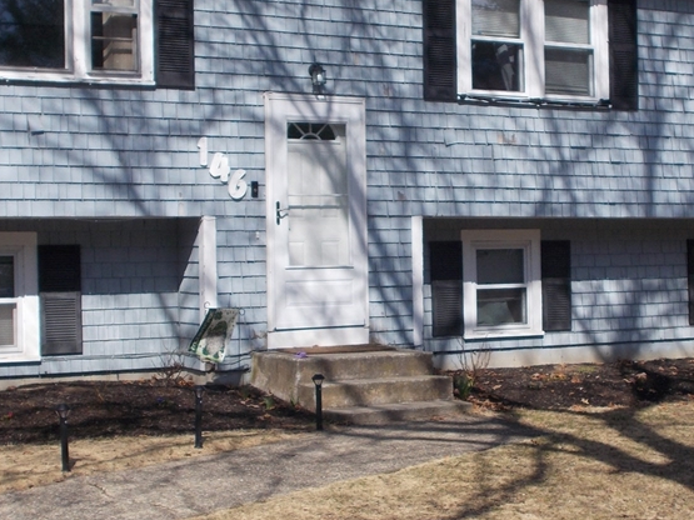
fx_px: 1443
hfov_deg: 27.0
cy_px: 255
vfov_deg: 20.4
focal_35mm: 72
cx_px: 346
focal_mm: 6.9
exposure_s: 1/160
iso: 80
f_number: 9.8
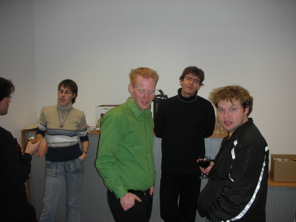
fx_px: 299
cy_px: 111
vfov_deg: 40.7
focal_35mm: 35
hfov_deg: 52.6
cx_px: 148
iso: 75
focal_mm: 5.8
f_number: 3
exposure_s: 1/60.1
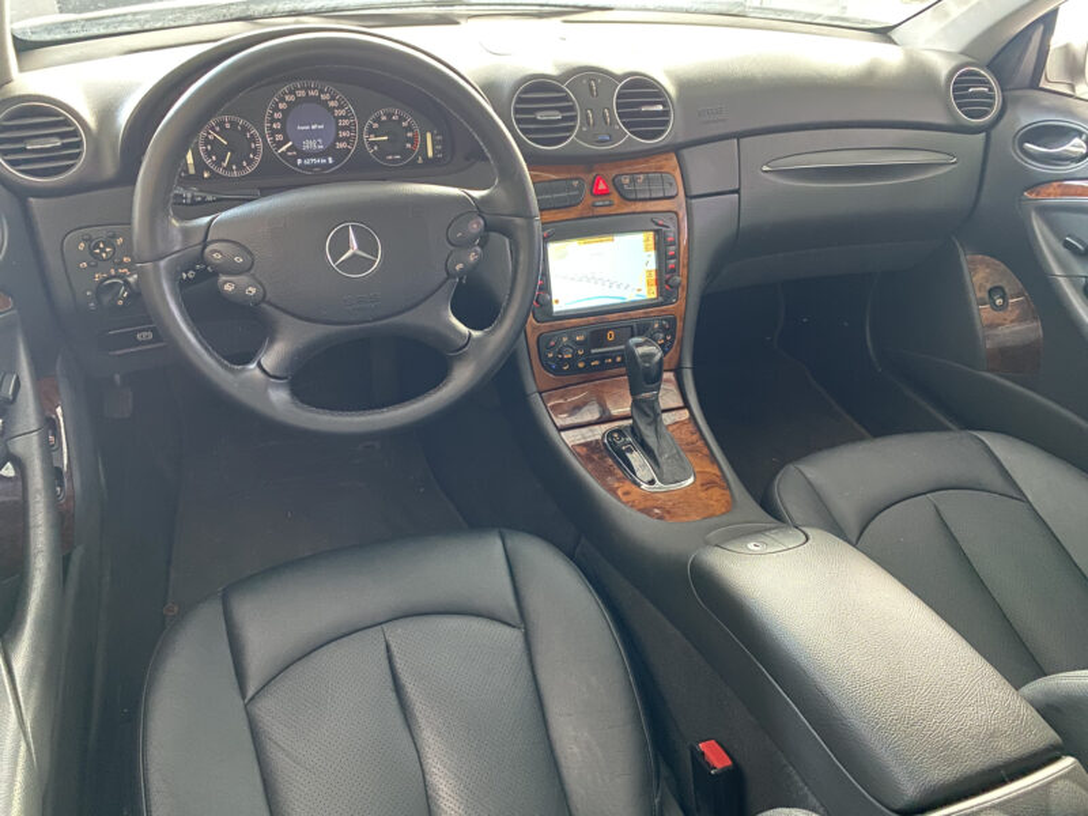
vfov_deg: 53.1
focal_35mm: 26
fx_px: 817
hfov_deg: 67.3
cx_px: 544
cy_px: 408
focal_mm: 4.25
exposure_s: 1/25
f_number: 1.8
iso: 1000
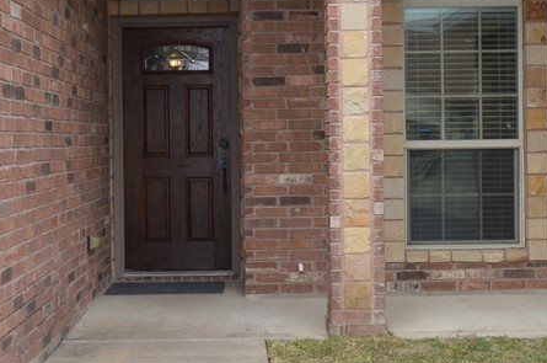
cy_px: 140
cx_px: 235
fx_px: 1001
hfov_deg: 30.5
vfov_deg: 20.5
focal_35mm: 66
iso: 100
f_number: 8
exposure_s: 1/60
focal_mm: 18
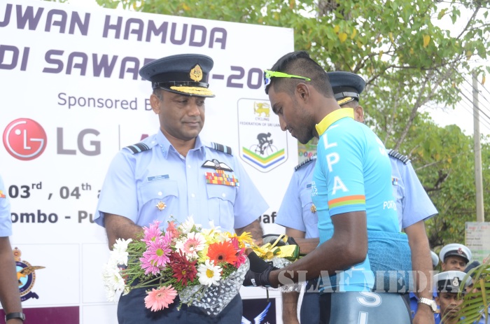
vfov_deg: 23.7
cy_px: 162
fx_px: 774
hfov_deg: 35.1
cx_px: 245
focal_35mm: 57
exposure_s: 1/200
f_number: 5
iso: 200
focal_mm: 38
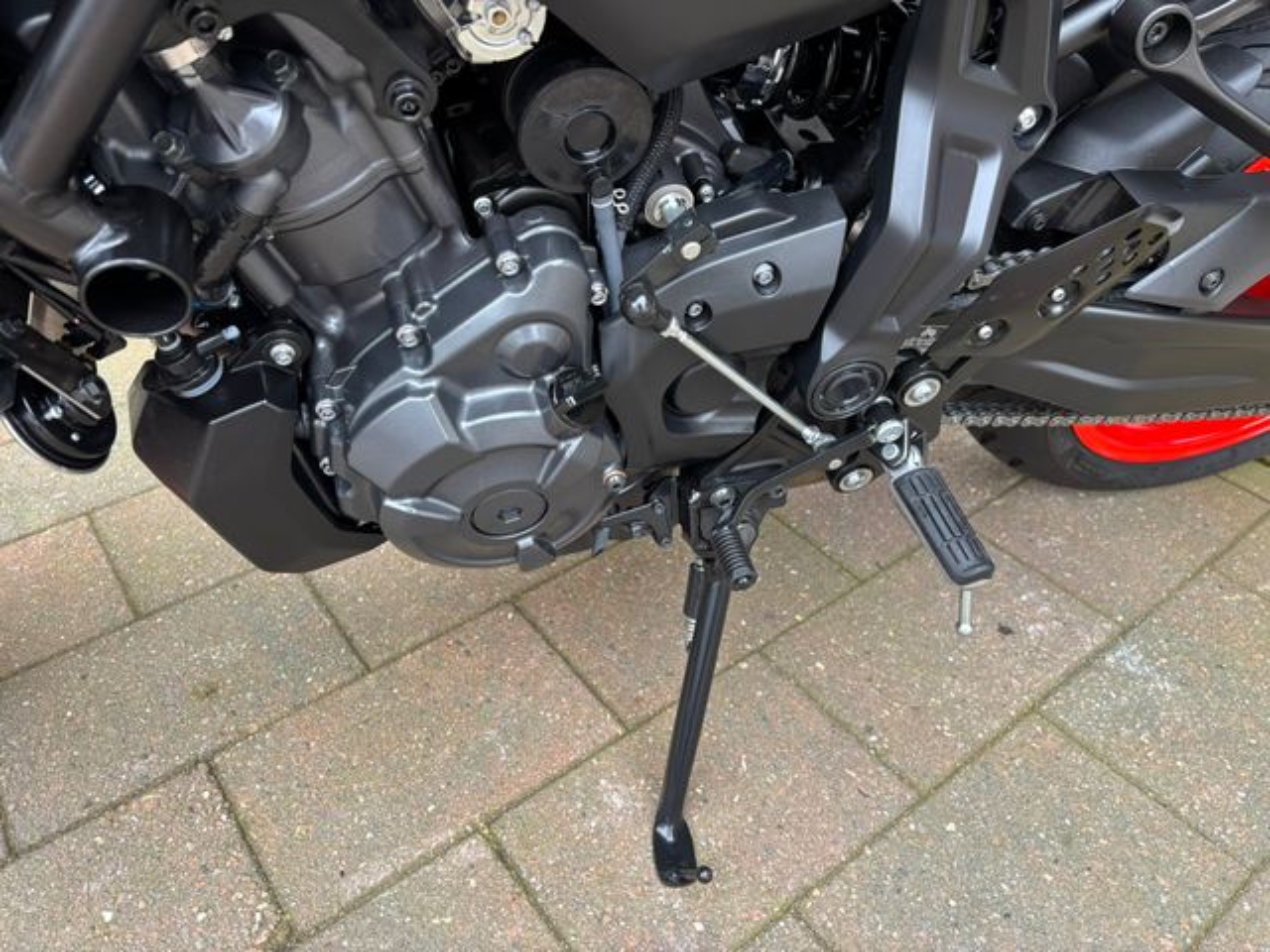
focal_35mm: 26
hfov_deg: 67.3
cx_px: 635
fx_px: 954
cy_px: 476
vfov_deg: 53.1
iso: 80
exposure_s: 1/121
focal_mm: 5.96
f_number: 1.6
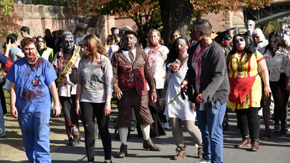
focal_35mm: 104
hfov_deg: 20.6
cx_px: 146
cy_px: 87
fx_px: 799
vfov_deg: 11.6
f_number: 9
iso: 200
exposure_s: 1/320
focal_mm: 98
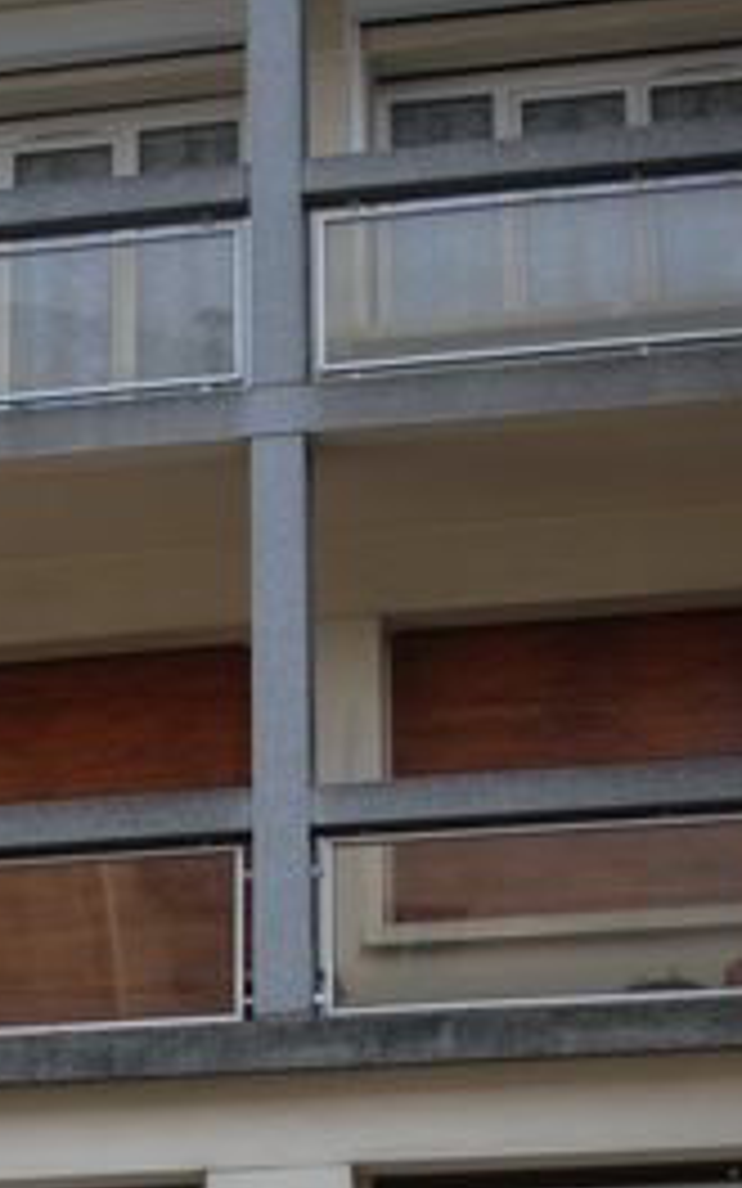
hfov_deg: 12.1
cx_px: 4
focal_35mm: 107
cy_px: 1238
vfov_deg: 18.8
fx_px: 3462
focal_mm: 24
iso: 100
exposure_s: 1/160
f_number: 6.3
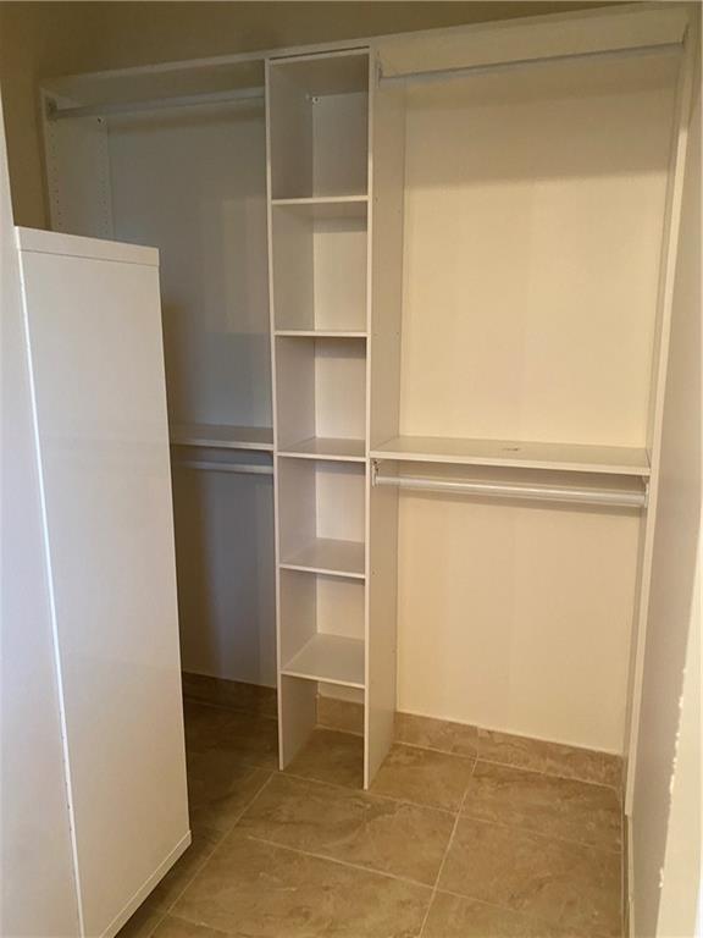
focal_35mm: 26
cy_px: 469
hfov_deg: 53.1
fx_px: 704
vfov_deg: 67.3
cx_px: 352
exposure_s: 1/60
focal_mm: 4.25
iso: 320
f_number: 1.8
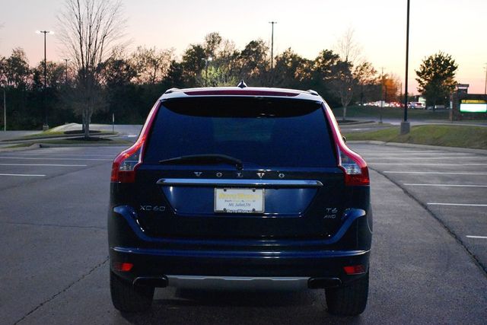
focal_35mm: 48
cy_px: 162
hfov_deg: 41.1
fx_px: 649
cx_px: 244
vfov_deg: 28.1
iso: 5600
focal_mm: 32
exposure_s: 1/125
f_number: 4.5
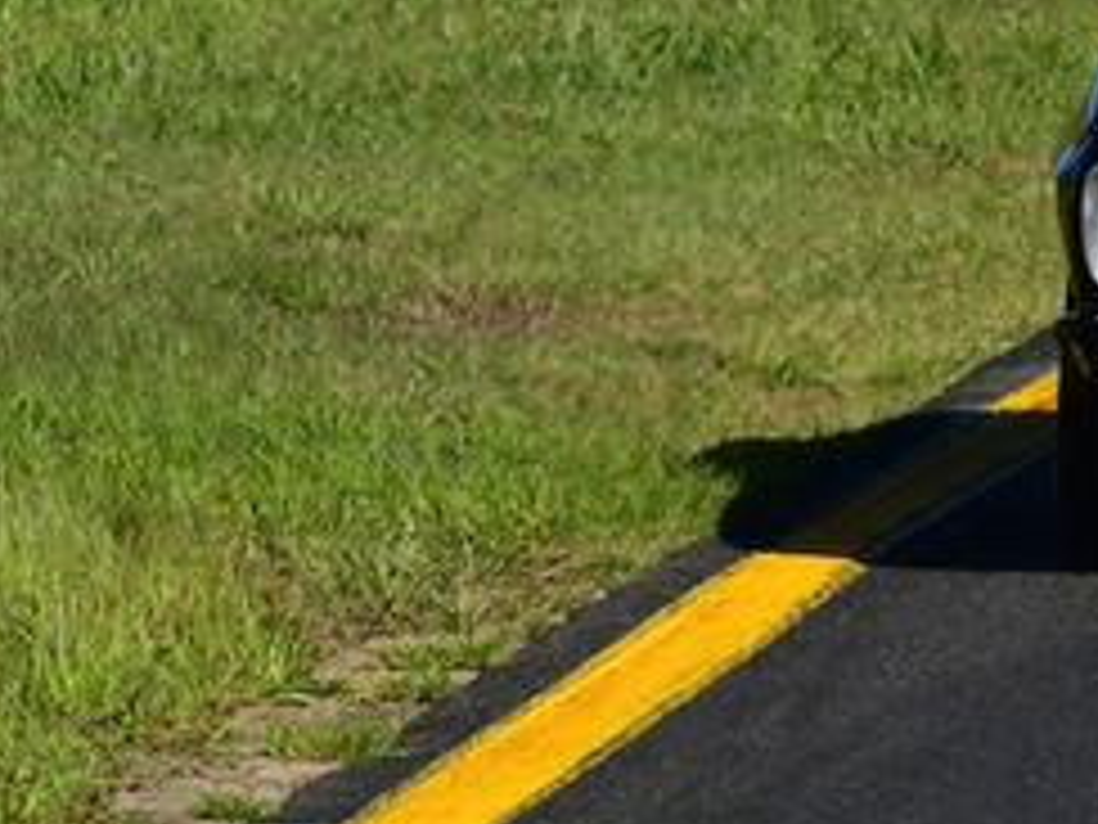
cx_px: 1778
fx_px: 62995
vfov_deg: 0.7
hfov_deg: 1.0
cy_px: -171
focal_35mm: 1986
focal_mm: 420
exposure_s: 1/640
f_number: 13
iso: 400
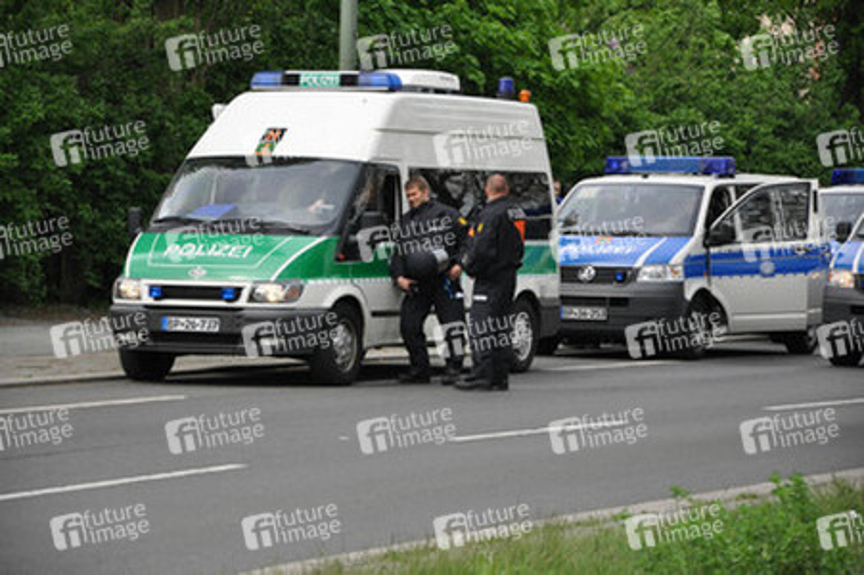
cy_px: 288
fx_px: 3777
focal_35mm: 158
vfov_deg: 8.7
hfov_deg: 13.0
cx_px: 432
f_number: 5.6
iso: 800
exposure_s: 1/1250
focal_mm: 105
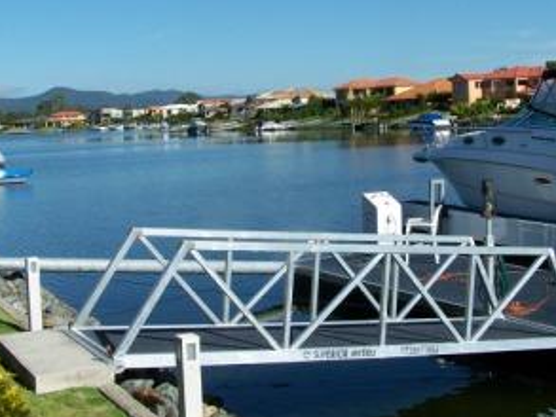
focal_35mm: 58
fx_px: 932
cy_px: 159
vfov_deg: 25.2
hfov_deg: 33.2
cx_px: 287
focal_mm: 6.3
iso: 80
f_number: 5.6
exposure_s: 1/640
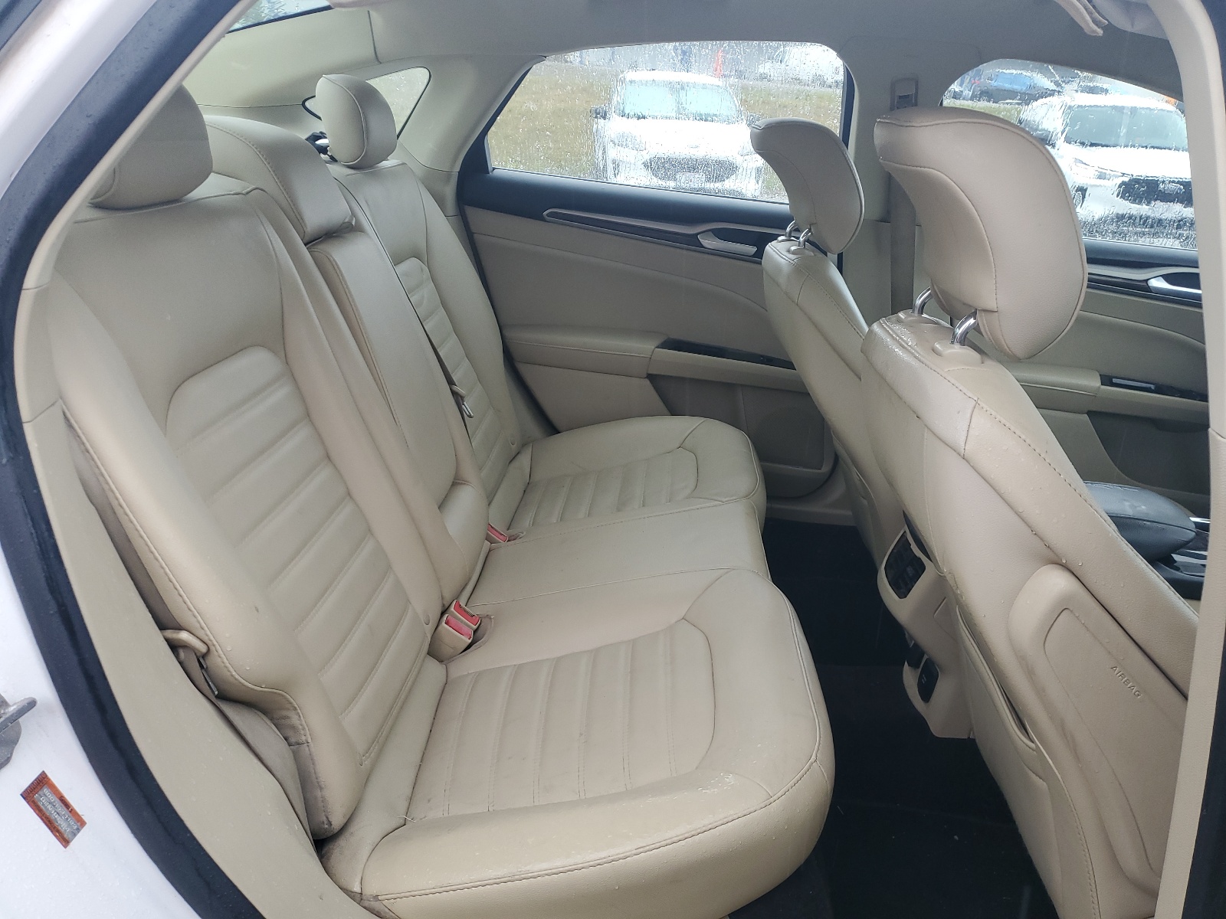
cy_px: 460
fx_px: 921
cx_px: 613
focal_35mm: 26
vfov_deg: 53.1
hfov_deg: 67.3
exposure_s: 1/120
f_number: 1.5
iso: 61
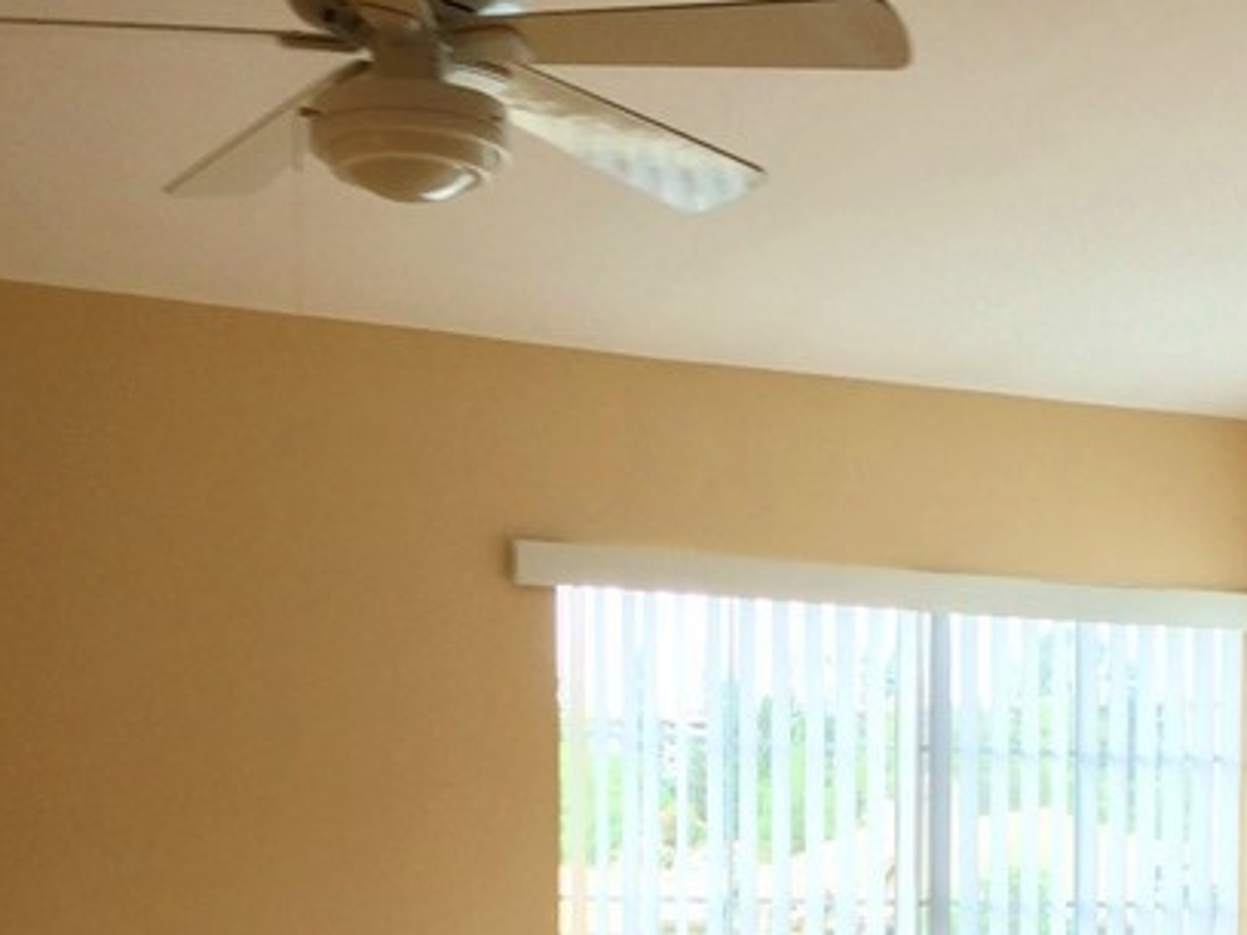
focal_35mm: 73
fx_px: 2629
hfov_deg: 26.6
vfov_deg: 19.0
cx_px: 797
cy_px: 1134
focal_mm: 4.15
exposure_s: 1/30
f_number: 2.2
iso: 50
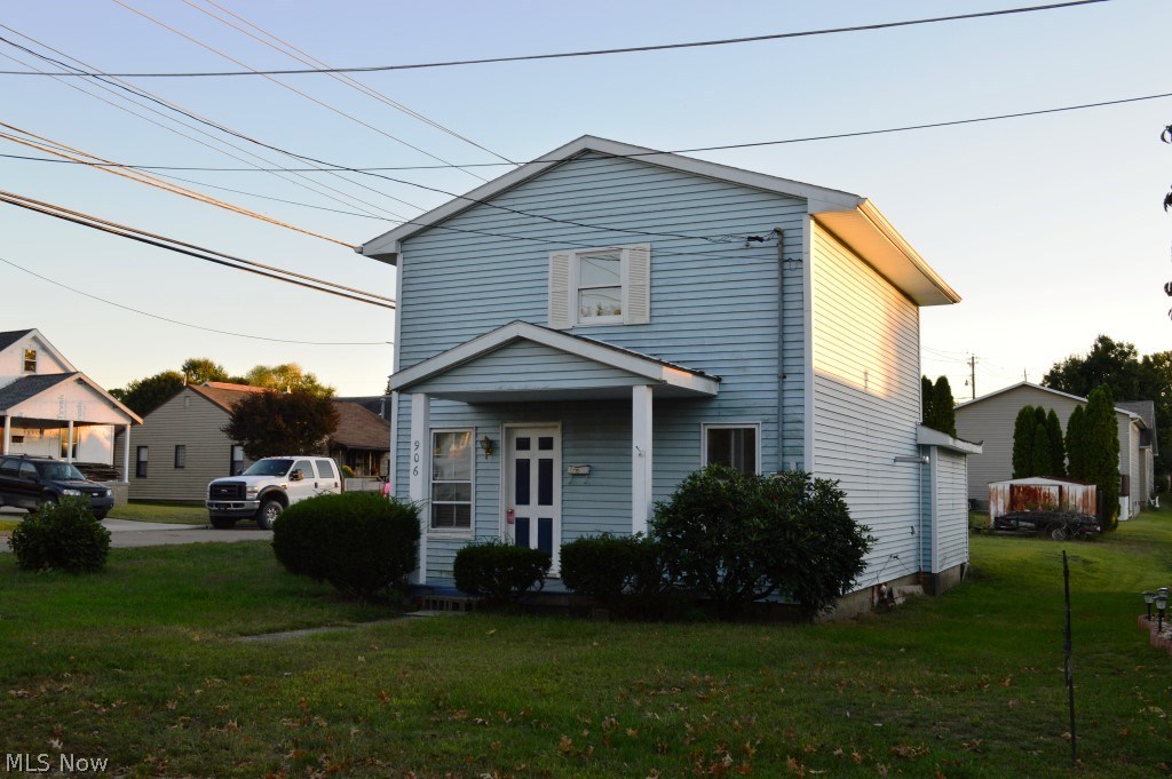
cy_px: 390
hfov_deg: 57.3
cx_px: 586
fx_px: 1073
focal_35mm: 33
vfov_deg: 39.9
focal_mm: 22
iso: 400
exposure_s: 1/125
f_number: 9
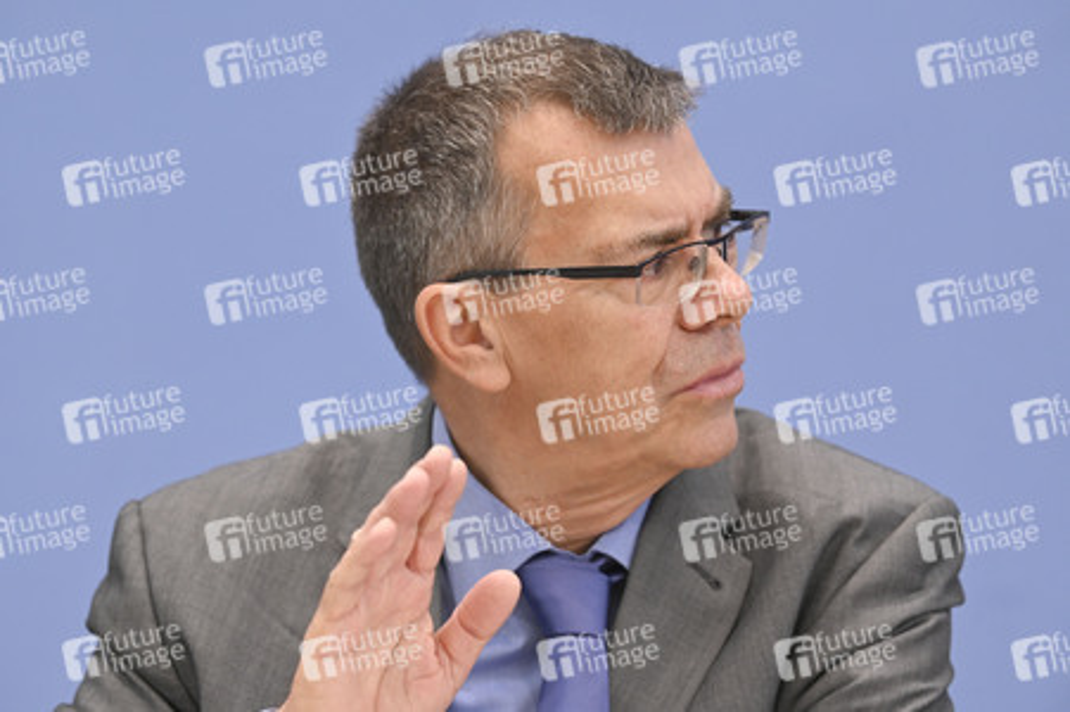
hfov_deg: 12.8
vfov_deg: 8.6
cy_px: 356
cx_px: 535
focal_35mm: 160
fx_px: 4752
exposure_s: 1/500
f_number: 5
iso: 2500
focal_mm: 160
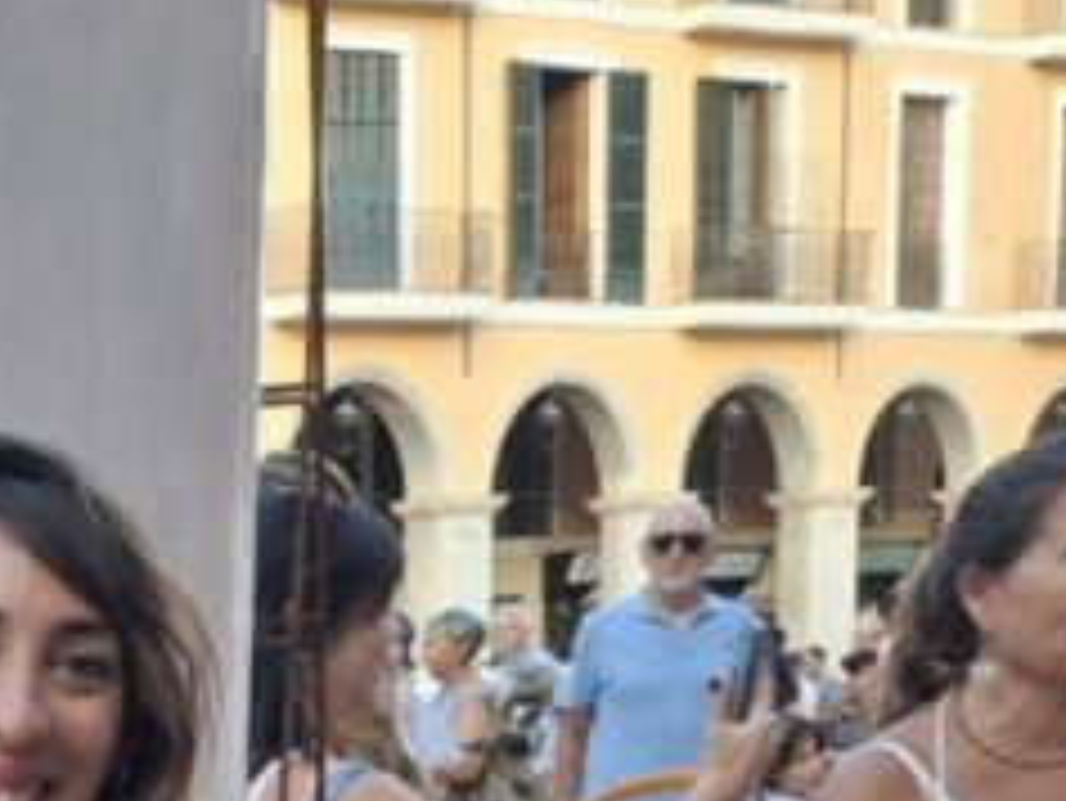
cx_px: -742
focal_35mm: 108
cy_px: 1602
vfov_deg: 12.2
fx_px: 3328
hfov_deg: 15.9
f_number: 1.8
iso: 32
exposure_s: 1/136
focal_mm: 4.69
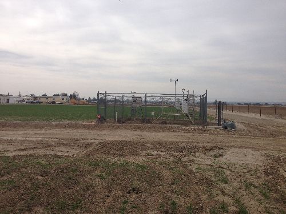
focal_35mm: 33
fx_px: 273
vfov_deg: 42.9
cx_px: 143
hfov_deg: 55.4
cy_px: 107
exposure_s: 1/2857
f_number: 2.4
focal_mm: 4.12
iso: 50
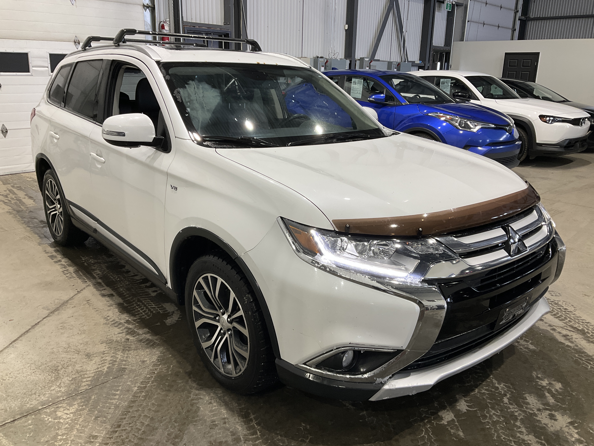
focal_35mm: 29
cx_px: 297
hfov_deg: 61.7
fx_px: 498
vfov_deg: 48.2
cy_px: 223
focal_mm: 3
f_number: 1.8
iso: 40
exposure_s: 1/60
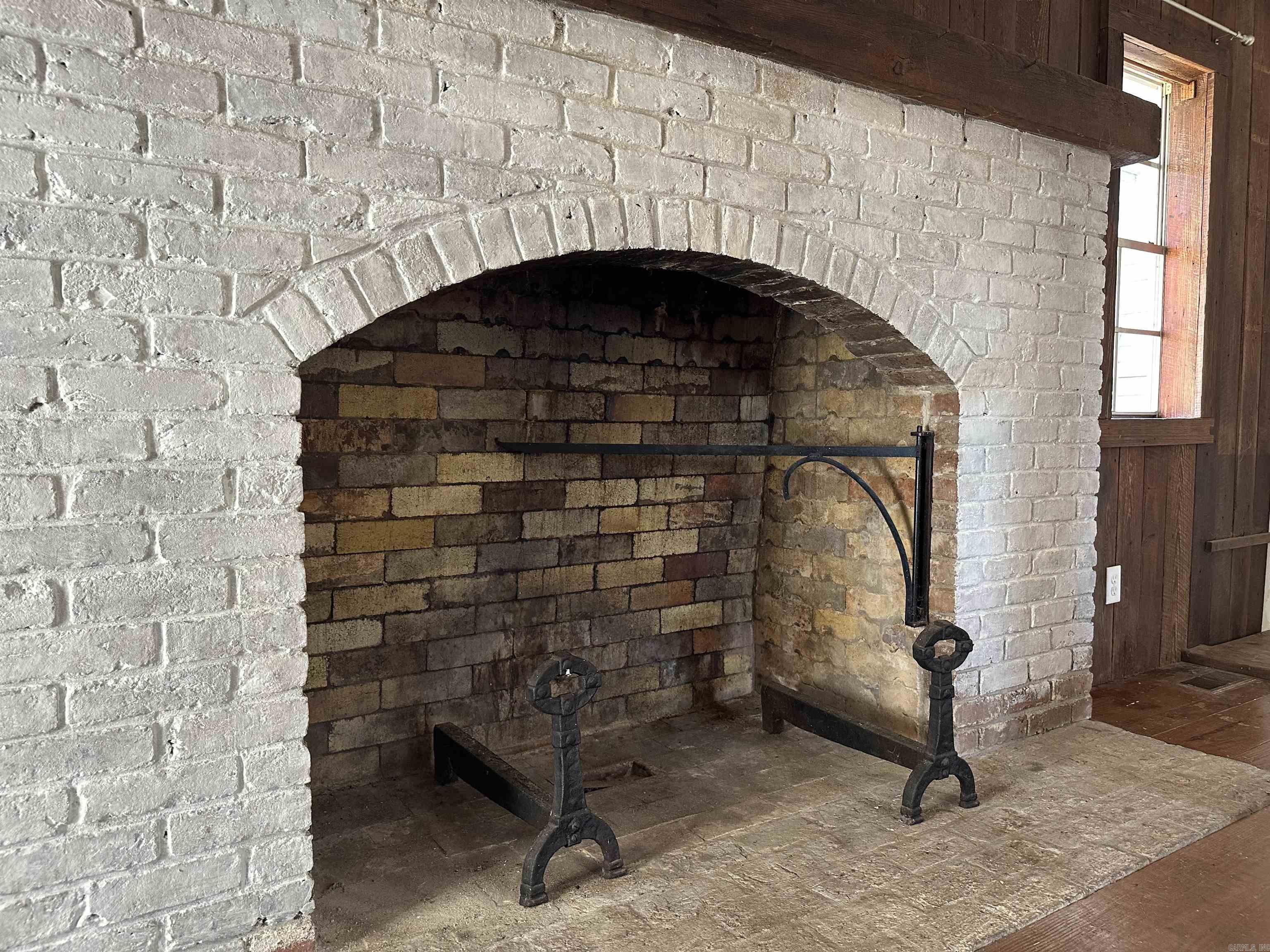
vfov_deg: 56.8
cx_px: 635
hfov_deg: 71.6
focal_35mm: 24
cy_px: 476
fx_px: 881
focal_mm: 6.86
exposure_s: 1/60
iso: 250
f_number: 1.78
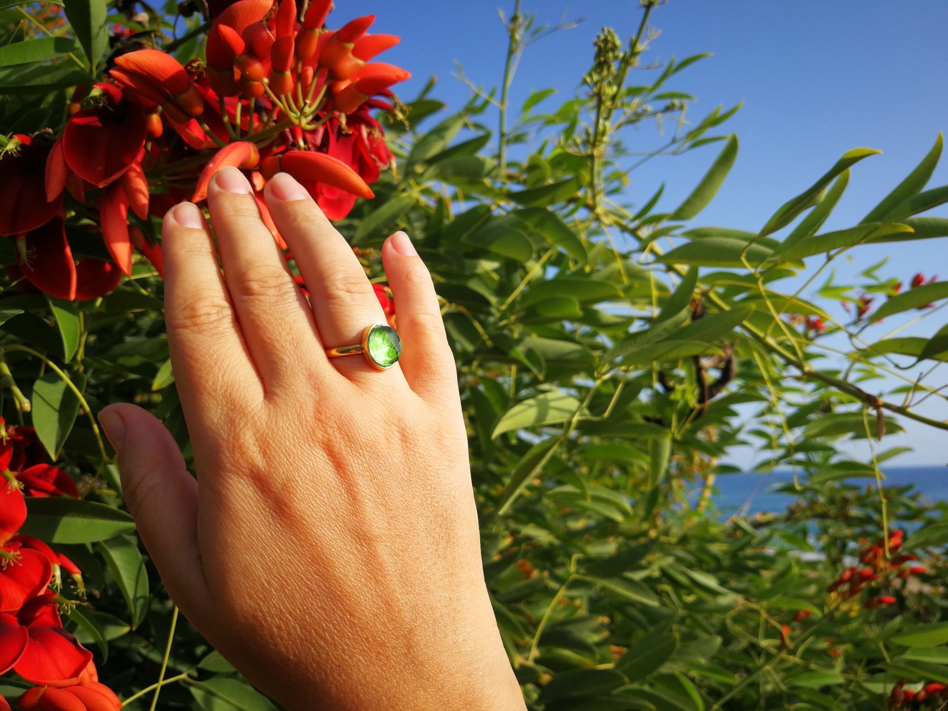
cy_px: 356
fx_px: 739
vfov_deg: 51.4
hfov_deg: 65.3
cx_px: 474
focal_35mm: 27
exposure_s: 1/1295
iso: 50
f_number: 1.8
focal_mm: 3.95
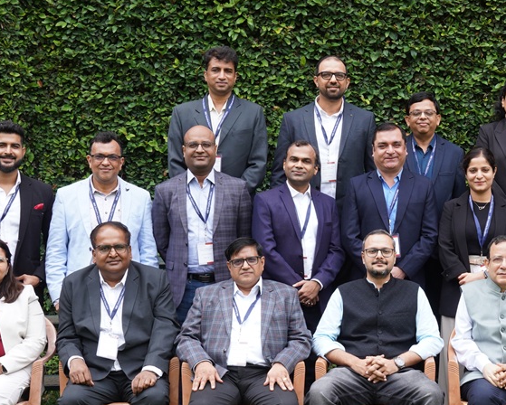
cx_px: 406
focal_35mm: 78
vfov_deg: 19.6
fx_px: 1169
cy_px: 252
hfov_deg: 24.0
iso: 400
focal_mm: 31
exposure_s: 1/200
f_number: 8
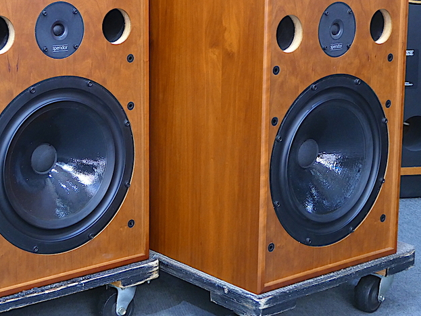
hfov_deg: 25.2
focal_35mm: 77
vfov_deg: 19.0
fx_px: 937
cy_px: 84
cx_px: 137
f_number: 4.1
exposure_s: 1/4
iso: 200
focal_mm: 9
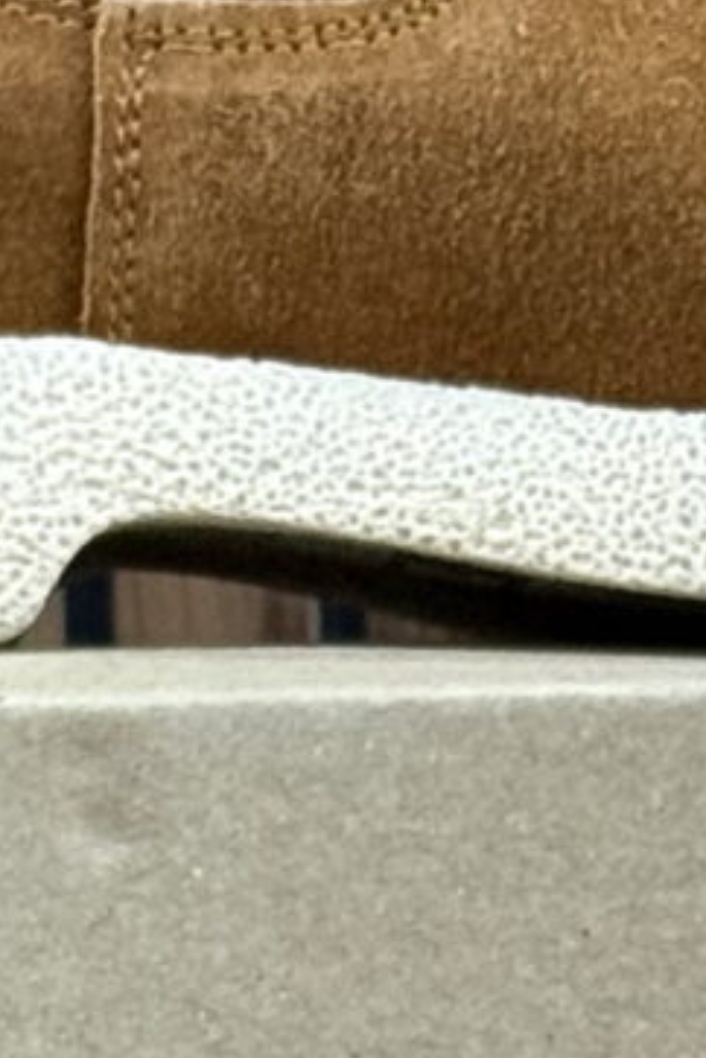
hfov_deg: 3.9
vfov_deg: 5.8
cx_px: 481
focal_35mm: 352
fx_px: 10354
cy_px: 1804
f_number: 1.78
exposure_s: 1/50
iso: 200
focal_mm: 6.76
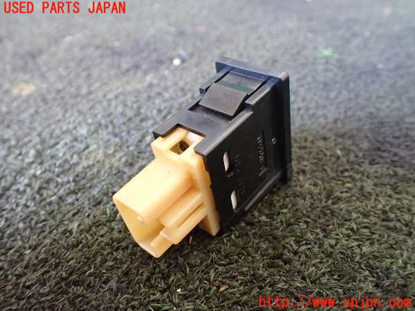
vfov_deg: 46.8
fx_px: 360
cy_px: 156
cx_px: 208
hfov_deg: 60.0
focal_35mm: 30
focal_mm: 5.4
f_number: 2.3
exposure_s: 1/30
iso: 800
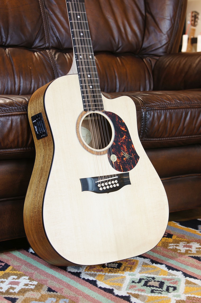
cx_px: 100
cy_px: 152
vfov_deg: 27.0
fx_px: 630
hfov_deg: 18.1
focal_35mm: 75
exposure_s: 1/6
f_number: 7.1
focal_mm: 50
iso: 100
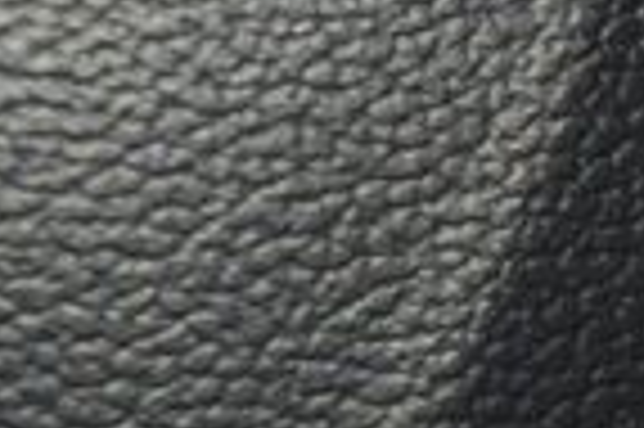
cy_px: 214
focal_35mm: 471
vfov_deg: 2.9
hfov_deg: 4.3
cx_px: 1396
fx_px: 8416
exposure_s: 1/125
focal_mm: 70
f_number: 8
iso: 100
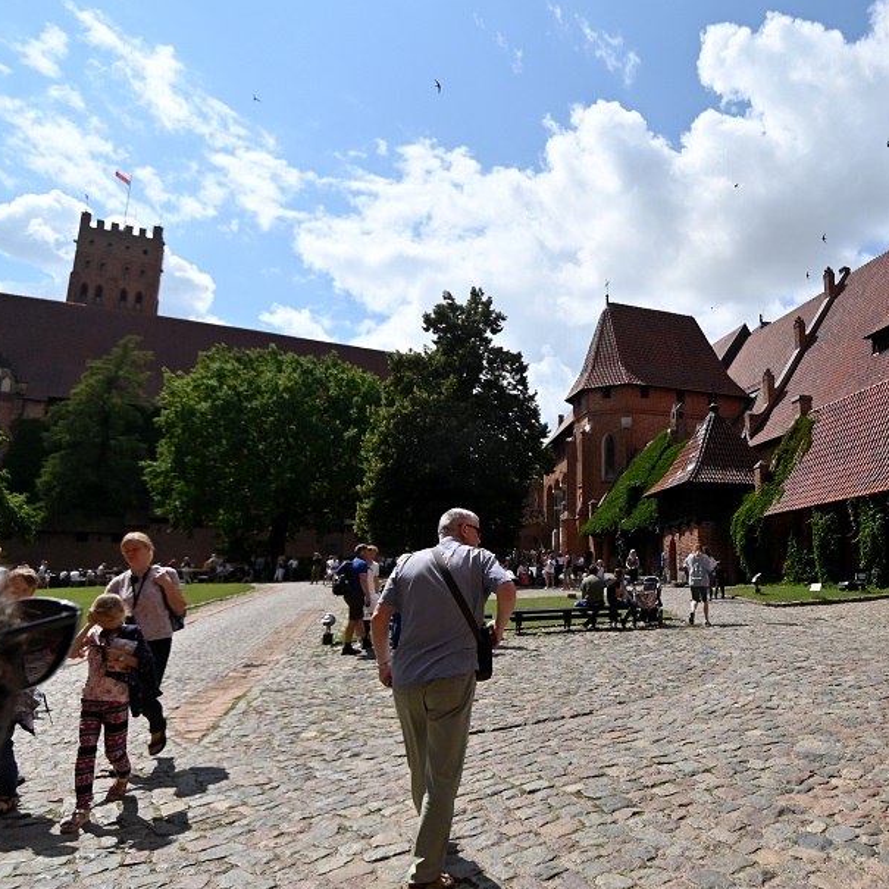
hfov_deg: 61.0
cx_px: 679
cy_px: 437
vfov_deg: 65.0
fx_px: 697
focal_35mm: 24
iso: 200
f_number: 5.6
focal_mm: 12
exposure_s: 1/2000
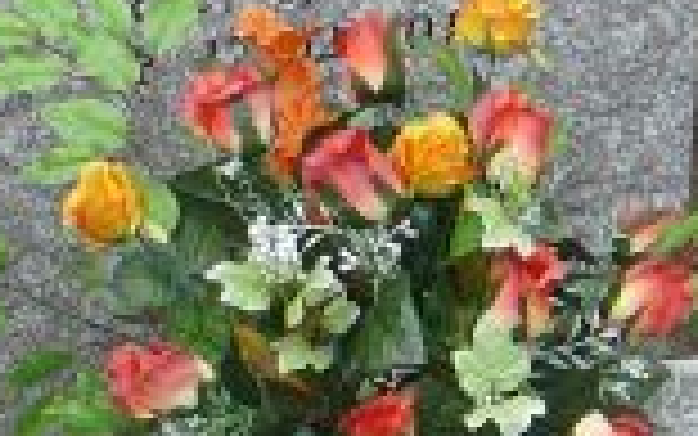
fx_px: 2912
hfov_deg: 13.6
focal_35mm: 153
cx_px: 149
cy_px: 800
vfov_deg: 8.3
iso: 80
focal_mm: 5.2
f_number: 2.8
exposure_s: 1/80
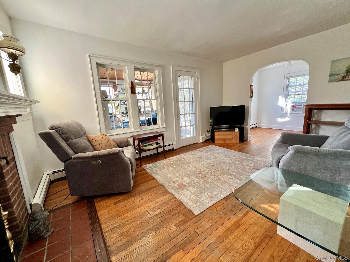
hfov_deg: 106.2
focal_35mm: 13
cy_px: 131
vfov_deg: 89.9
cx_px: 175
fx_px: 131
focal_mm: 1.57
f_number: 1.8
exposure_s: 1/99
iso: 160
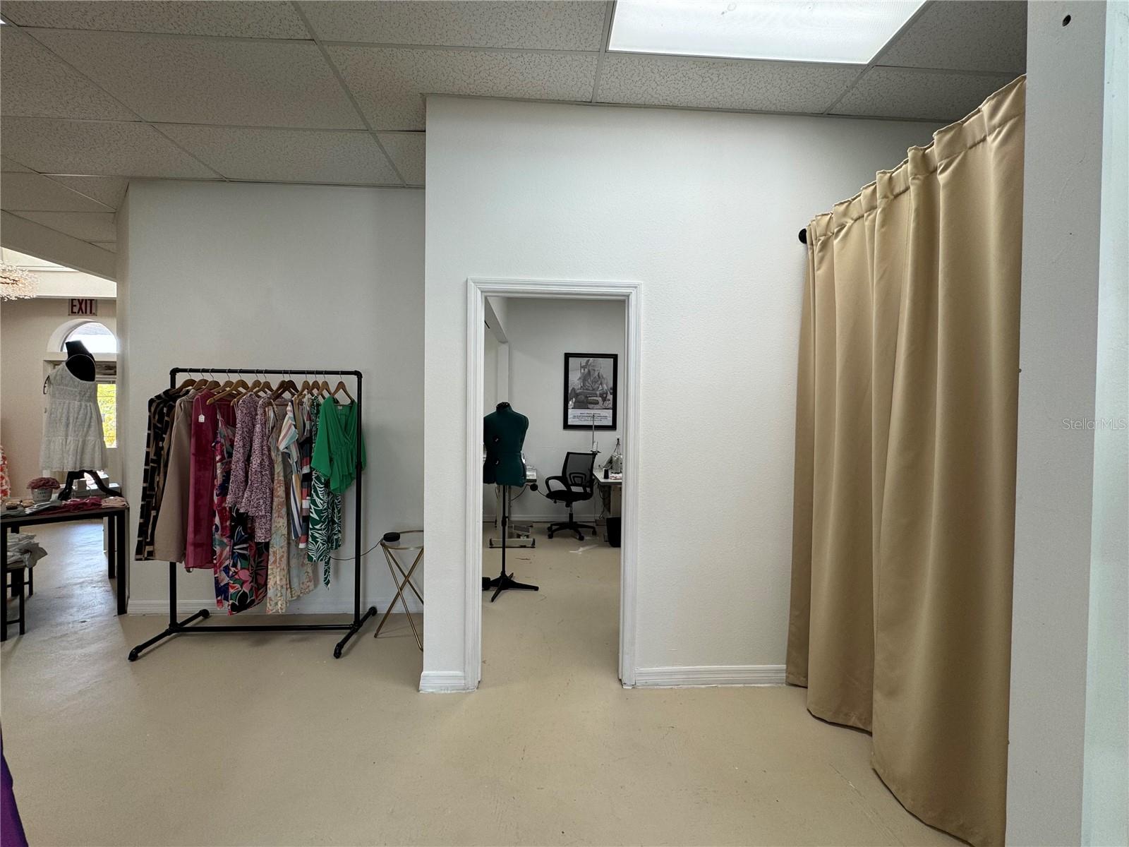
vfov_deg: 85.7
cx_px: 564
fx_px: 457
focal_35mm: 14
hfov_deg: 102.1
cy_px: 424
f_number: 2.2
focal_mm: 2.22
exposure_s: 1/120
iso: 80
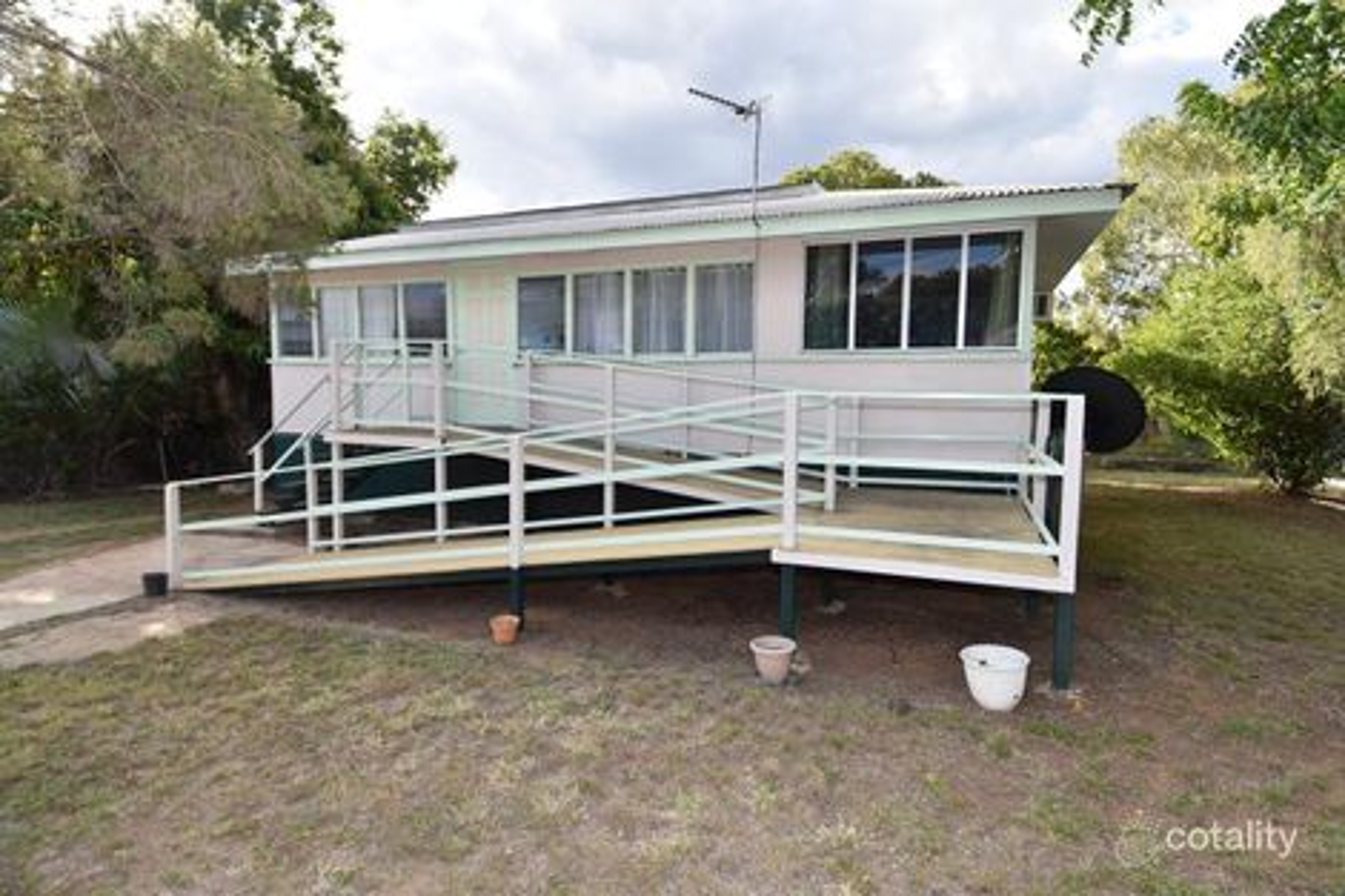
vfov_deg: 67.3
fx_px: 672
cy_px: 448
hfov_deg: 90.0
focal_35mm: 18
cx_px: 672
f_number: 6.3
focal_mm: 12
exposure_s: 1/160
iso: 100
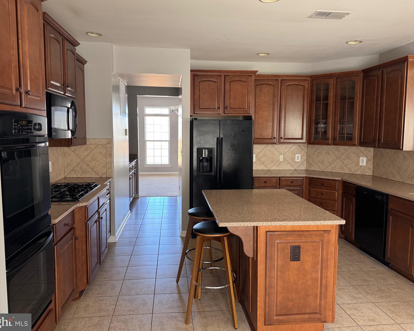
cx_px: 205
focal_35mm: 26
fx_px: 319
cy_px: 160
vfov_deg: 54.9
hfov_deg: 66.0
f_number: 1.78
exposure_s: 1/71
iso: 200
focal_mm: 6.76
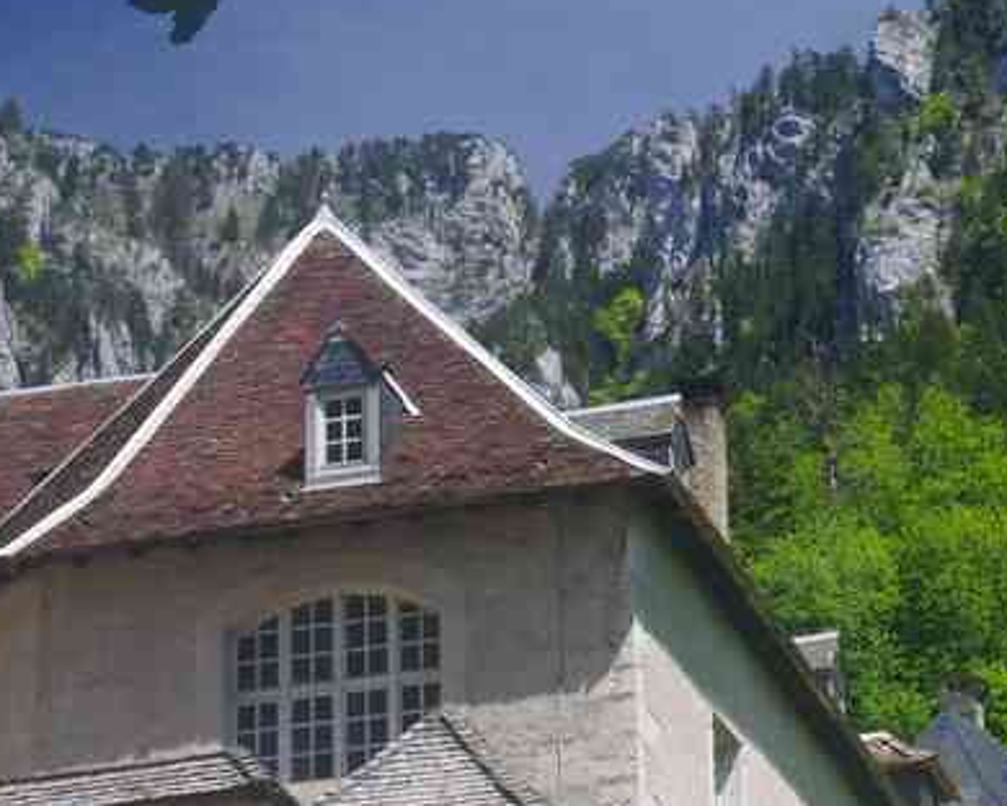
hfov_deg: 12.2
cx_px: 1176
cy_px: 829
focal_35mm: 155
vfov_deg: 9.9
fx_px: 4626
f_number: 10
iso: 200
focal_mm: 43
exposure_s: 1/80
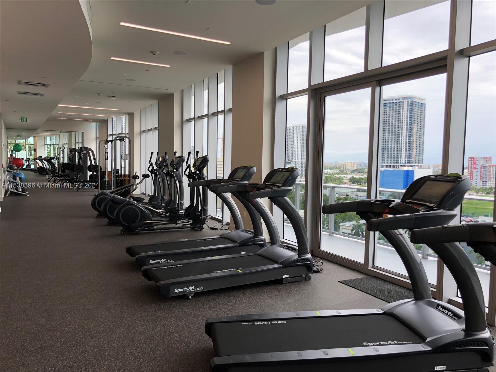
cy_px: 186
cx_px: 248
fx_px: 401
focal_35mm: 28
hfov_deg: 63.4
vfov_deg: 49.7
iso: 20
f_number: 1.8
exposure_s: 1/165
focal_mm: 4
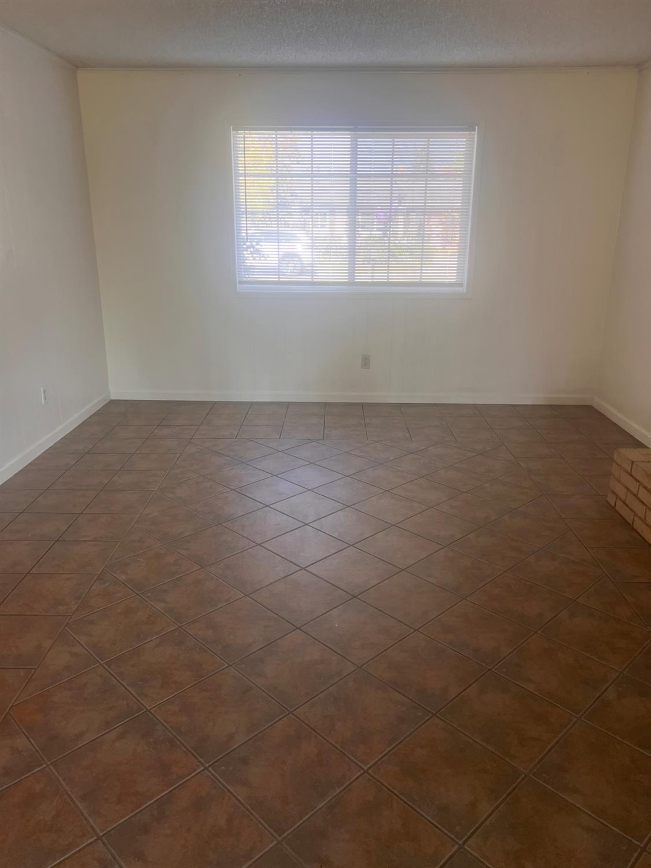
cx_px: 326
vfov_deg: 67.3
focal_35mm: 26
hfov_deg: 53.1
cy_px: 434
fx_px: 652
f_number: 1.5
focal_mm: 5.7
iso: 125
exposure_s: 1/120
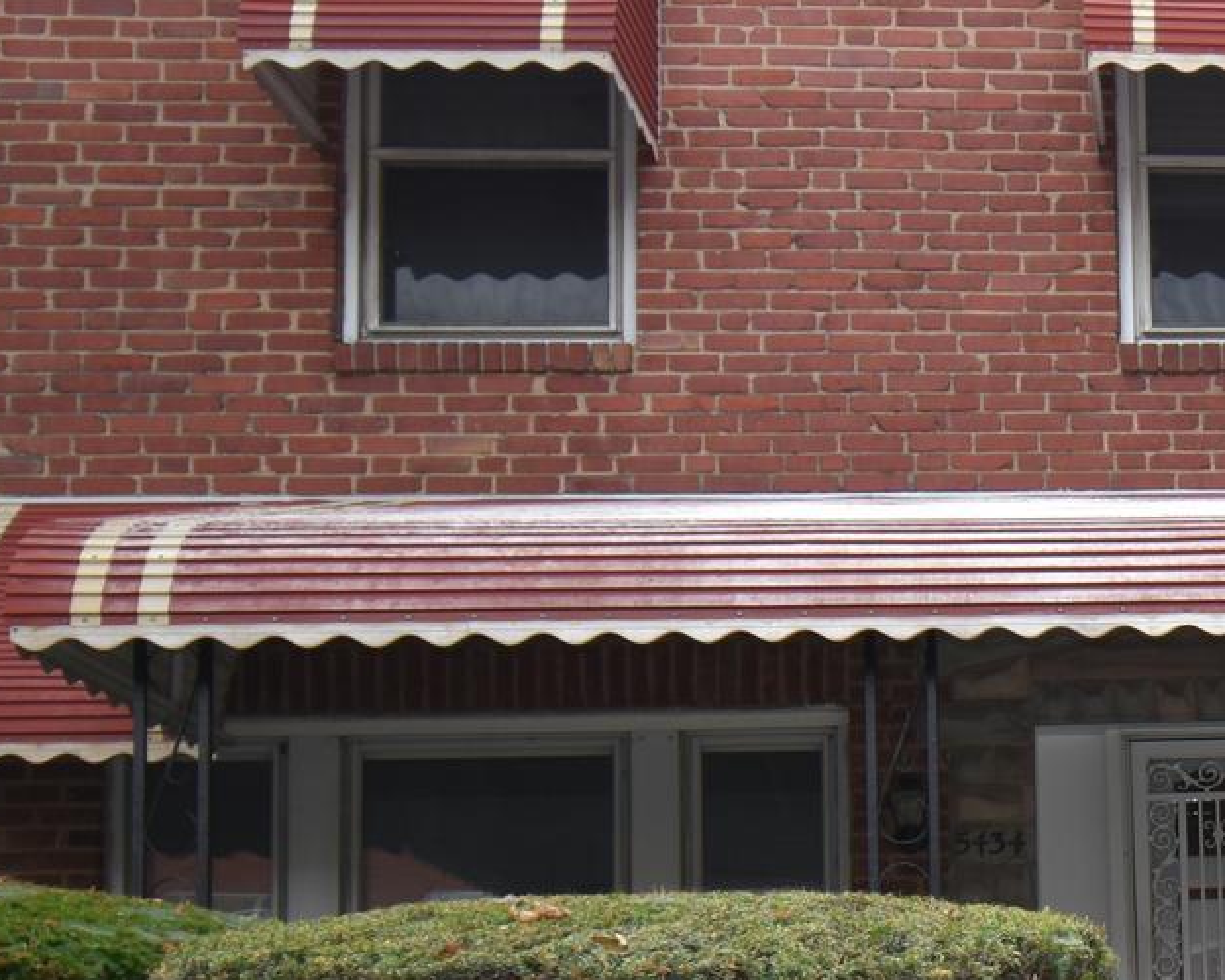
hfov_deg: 21.9
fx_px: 2847
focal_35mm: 79
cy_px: 885
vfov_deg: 19.2
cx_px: 1576
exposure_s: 1/250
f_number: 6.3
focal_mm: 17
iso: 200
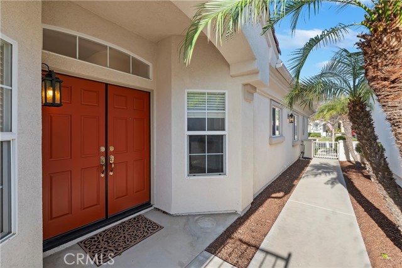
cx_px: 201
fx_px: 156
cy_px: 134
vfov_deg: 81.1
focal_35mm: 14
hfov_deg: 104.3
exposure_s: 1/100
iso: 500
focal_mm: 14
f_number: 11
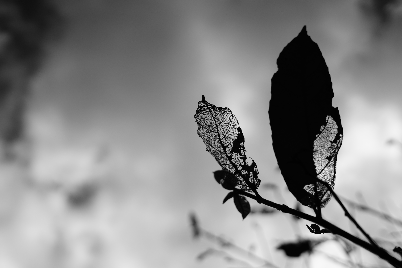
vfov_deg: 27.0
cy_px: 134
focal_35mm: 50
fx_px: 558
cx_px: 201
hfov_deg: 39.6
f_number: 4
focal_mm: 50
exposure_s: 1/6400
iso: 200
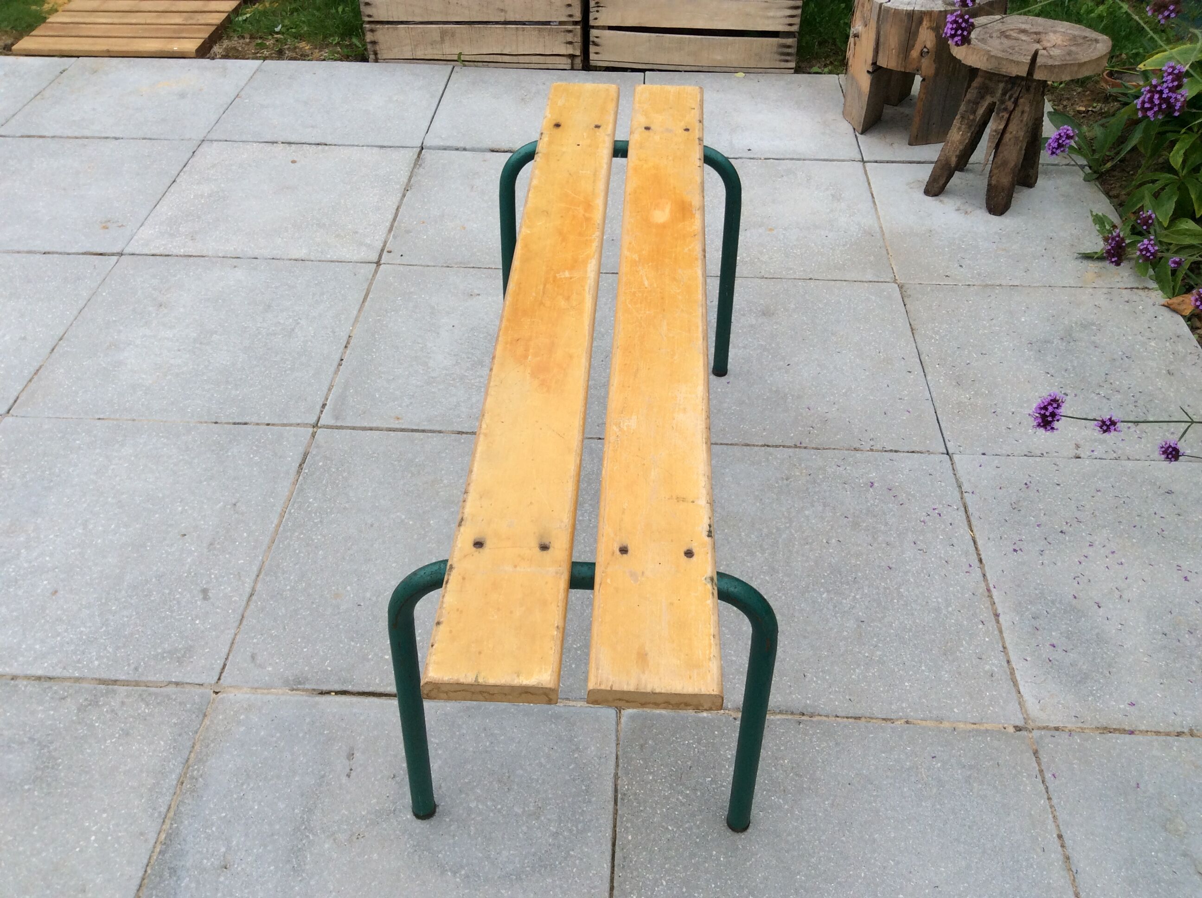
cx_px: 601
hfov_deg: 56.9
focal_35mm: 32
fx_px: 1110
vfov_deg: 44.1
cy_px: 449
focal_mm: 3.3
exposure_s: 1/381
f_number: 2.4
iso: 32
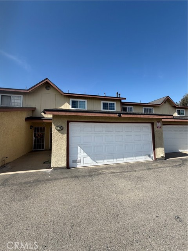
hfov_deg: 85.7
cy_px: 126
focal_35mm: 14
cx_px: 94
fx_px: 101
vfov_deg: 102.1
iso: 25
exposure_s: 1/770
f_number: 2.2
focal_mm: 2.22
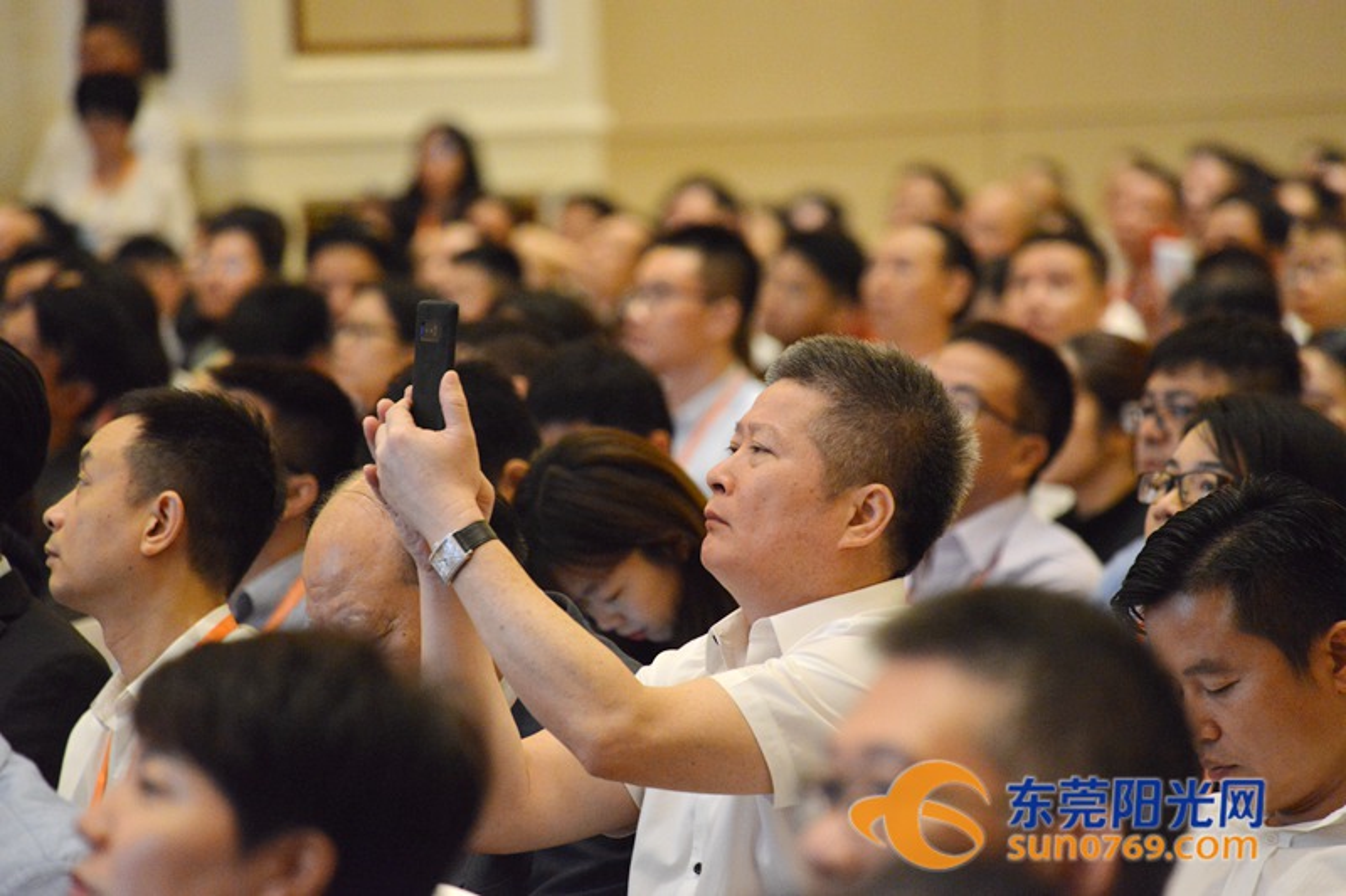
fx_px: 11214
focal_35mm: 300
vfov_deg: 4.6
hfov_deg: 6.9
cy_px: 448
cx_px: 673
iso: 6400
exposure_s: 1/100
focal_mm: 300
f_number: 6.3
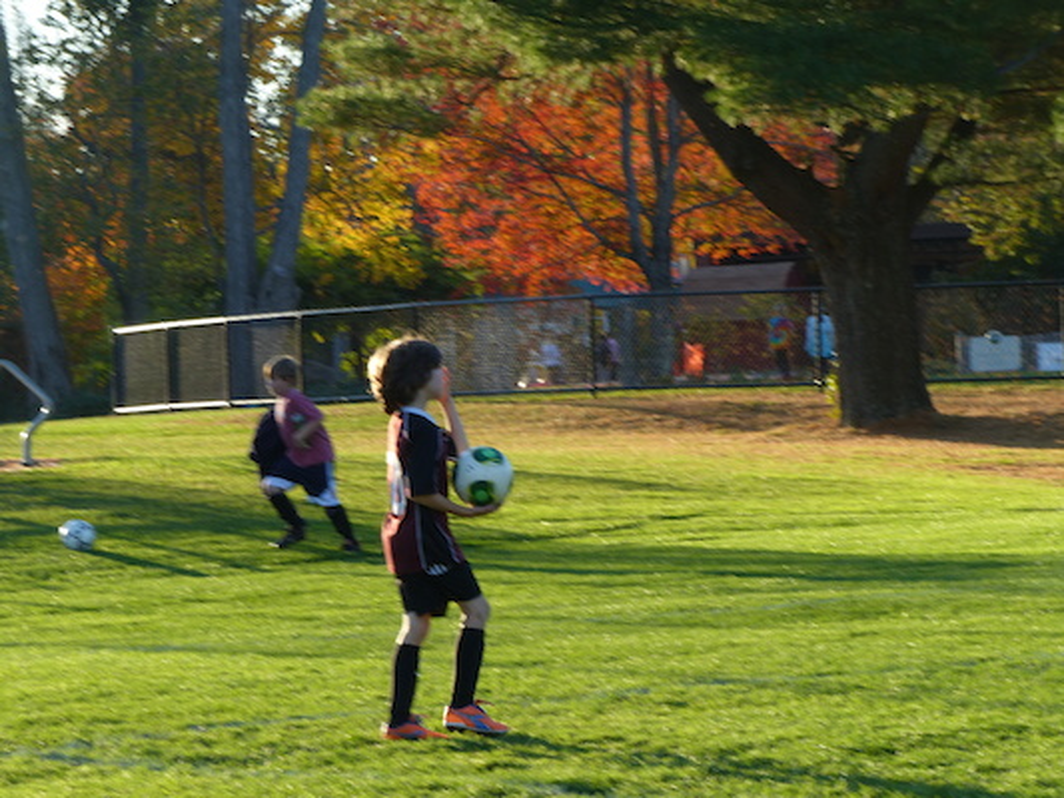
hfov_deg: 9.6
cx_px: 532
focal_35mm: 207
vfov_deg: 7.2
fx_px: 6364
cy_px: 399
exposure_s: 1/250
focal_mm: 37.3
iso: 100
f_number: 4
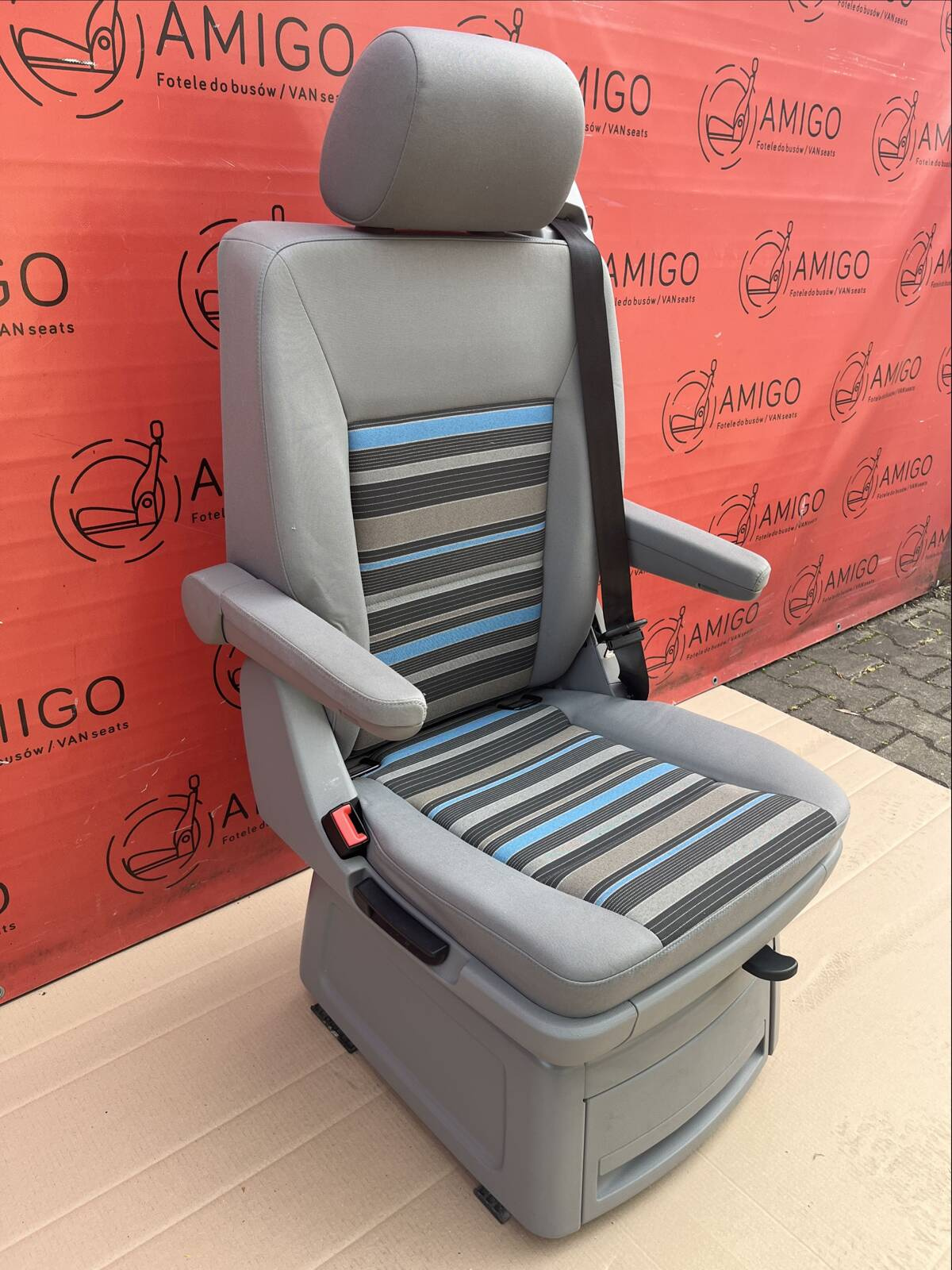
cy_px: 635
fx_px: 953
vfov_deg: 67.3
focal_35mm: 26
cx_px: 476
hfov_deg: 53.1
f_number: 1.6
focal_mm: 5.1
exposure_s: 1/337
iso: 50
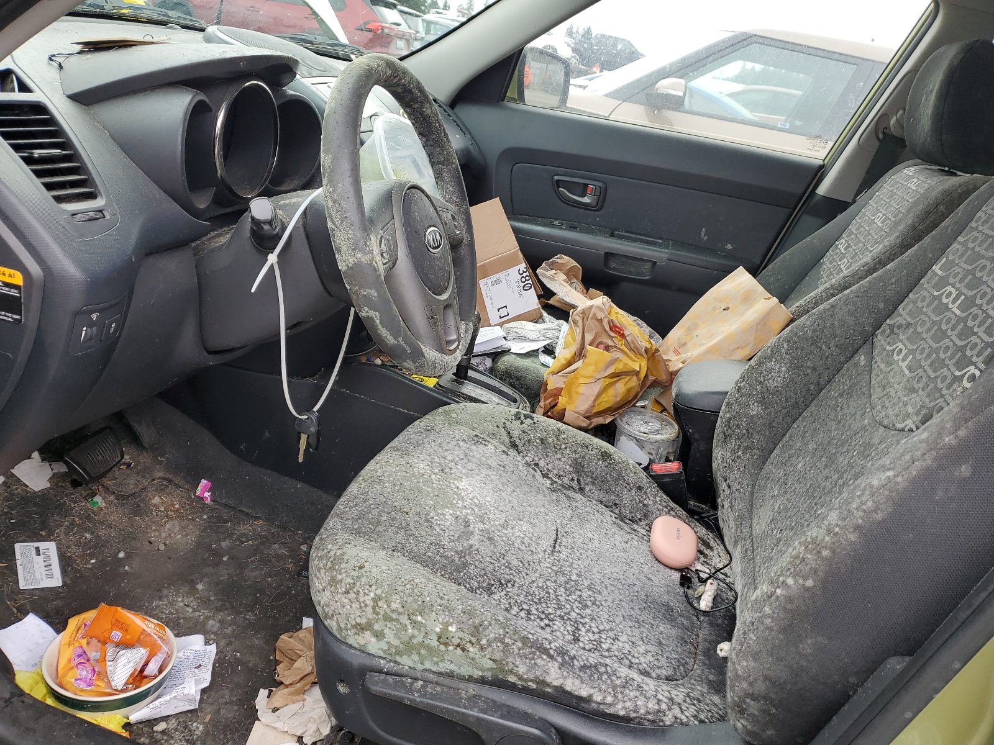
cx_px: 497
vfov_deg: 53.1
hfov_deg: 67.3
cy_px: 372
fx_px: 747
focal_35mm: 26
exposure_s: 1/256
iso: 50
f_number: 1.5
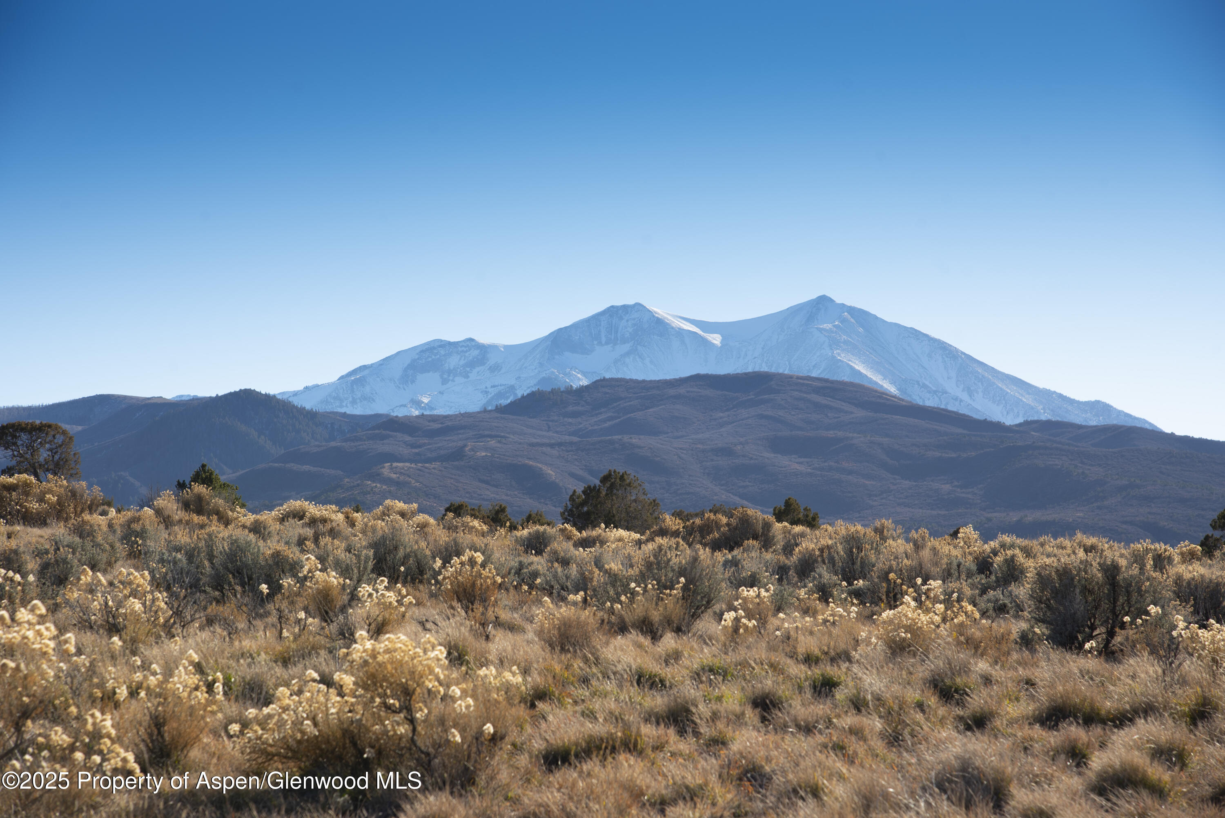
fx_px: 3131
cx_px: 612
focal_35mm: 92
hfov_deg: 22.1
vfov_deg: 14.9
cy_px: 409
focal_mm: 92
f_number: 8
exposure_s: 1/160
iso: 100
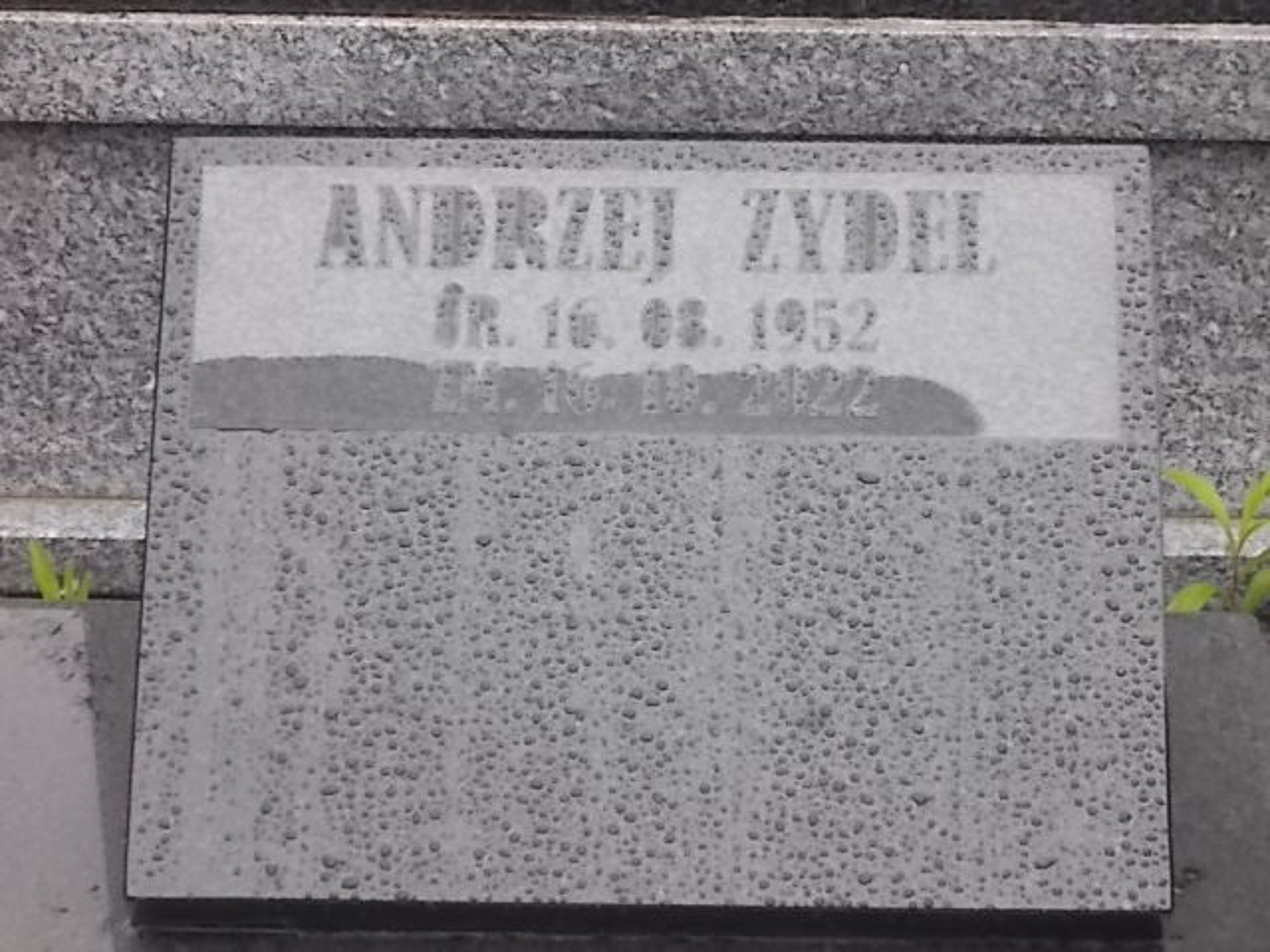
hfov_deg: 17.4
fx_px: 4146
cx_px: 635
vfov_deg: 13.1
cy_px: 476
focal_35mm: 113
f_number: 5.8
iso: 200
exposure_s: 1/60
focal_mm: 16
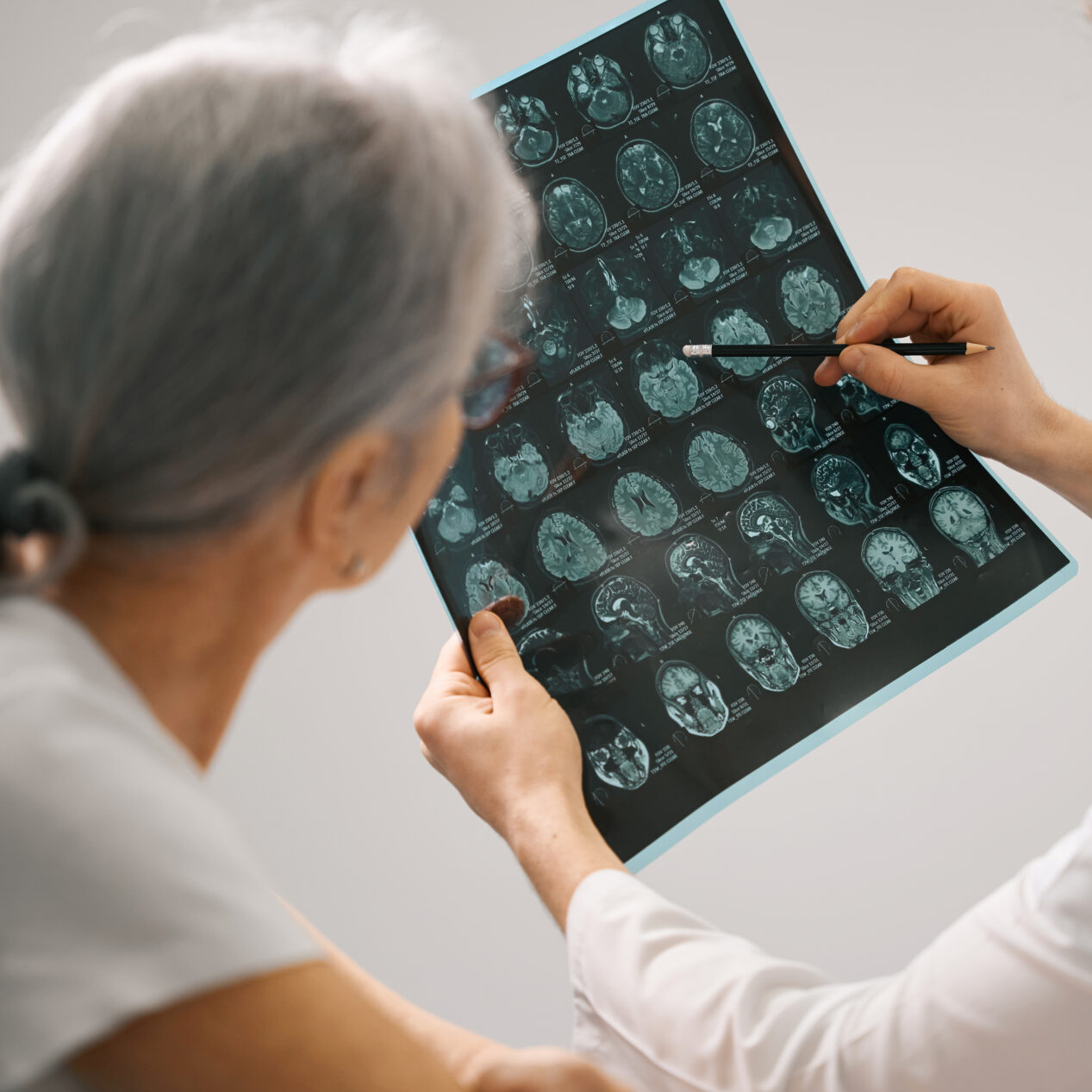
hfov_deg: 20.2
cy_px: 544
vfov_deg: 20.2
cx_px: 683
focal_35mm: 86
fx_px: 3066
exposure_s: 1/250
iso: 640
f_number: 2.8
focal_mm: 66.7
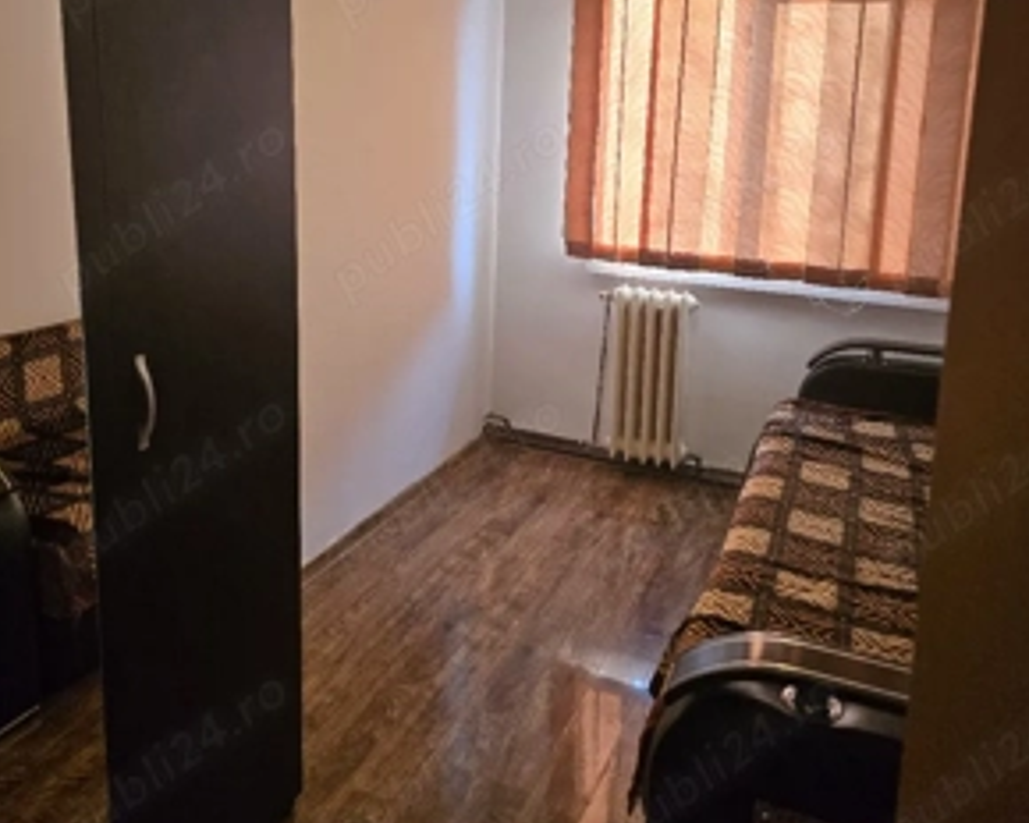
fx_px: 944
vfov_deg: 46.1
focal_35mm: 31
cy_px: 252
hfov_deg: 57.2
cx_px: 518
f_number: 1.7
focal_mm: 6.3
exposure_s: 1/101
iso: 125
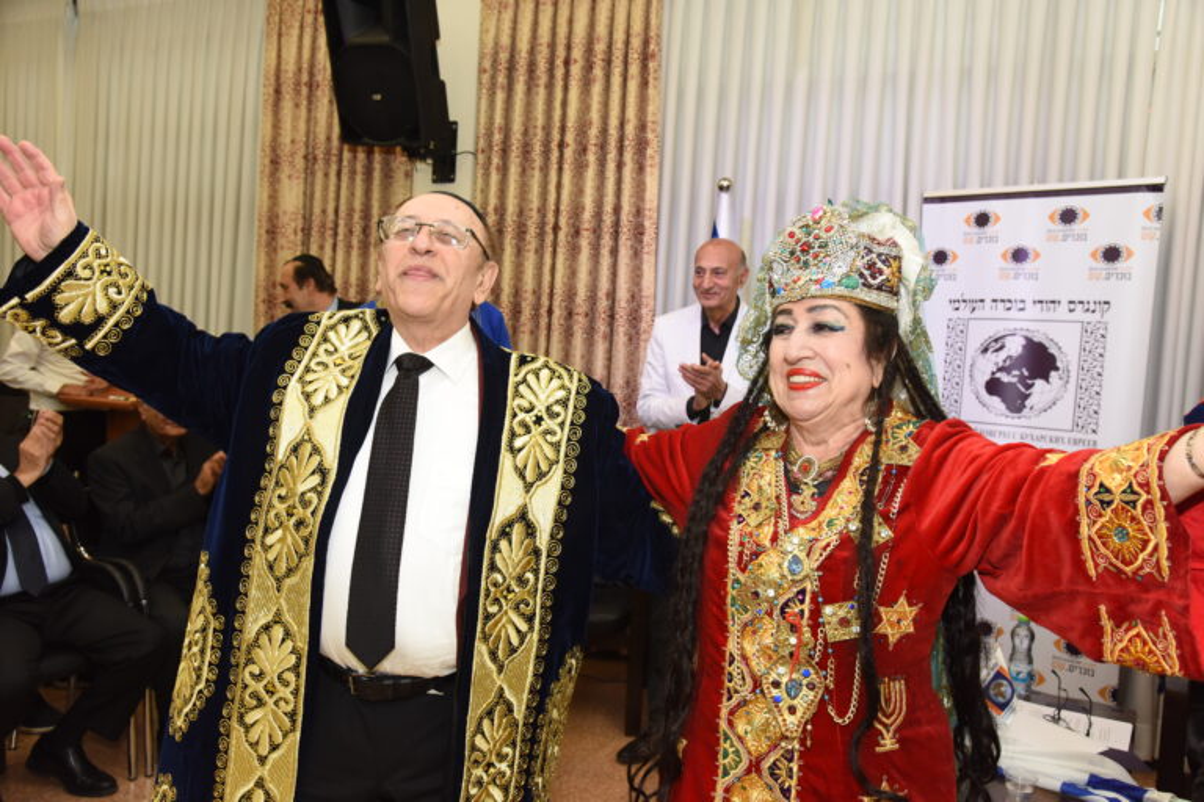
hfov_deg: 60.3
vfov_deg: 42.3
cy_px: 401
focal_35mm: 31
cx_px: 602
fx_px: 1037
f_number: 5.6
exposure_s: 1/125
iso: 1600
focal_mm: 31
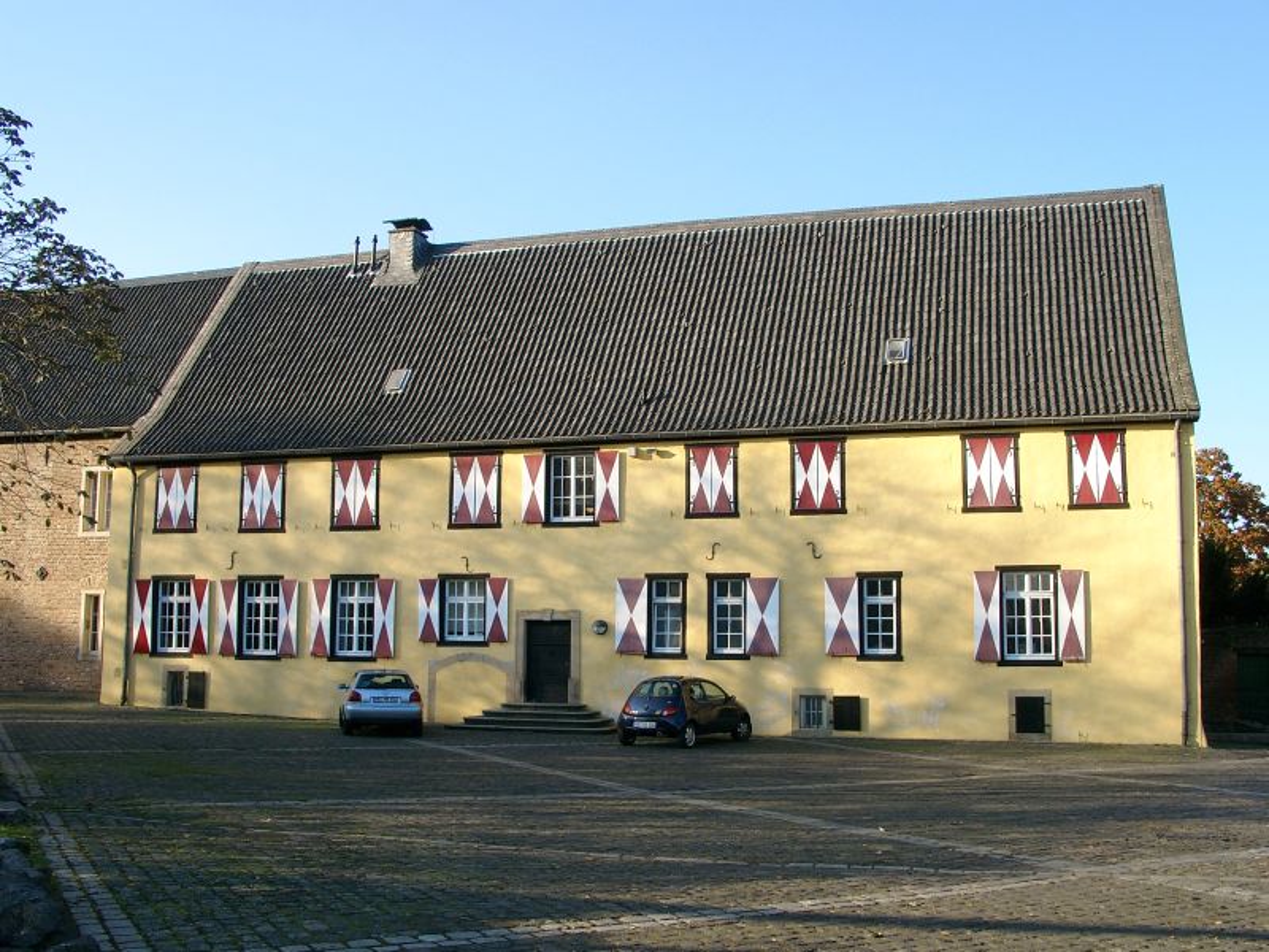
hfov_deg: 54.0
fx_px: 1246
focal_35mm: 34
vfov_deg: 41.8
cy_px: 476
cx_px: 634
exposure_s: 1/264
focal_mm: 7.13
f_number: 4
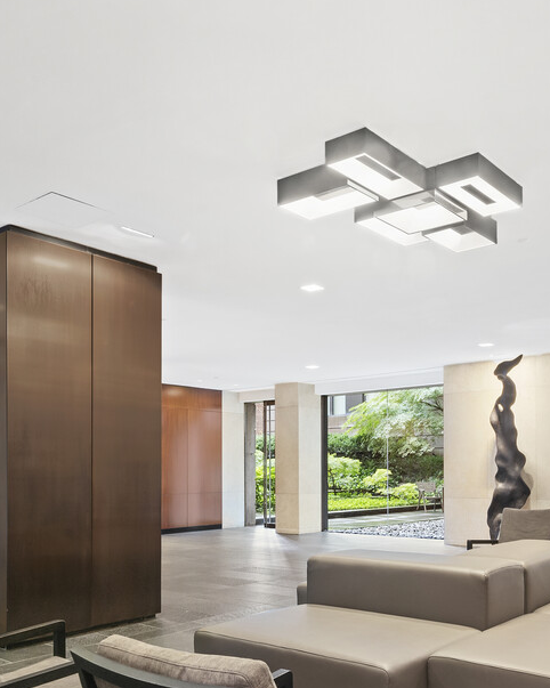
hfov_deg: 42.2
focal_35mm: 35
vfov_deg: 50.2
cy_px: 480
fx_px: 713
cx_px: 294
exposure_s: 4
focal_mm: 15
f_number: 11
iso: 200
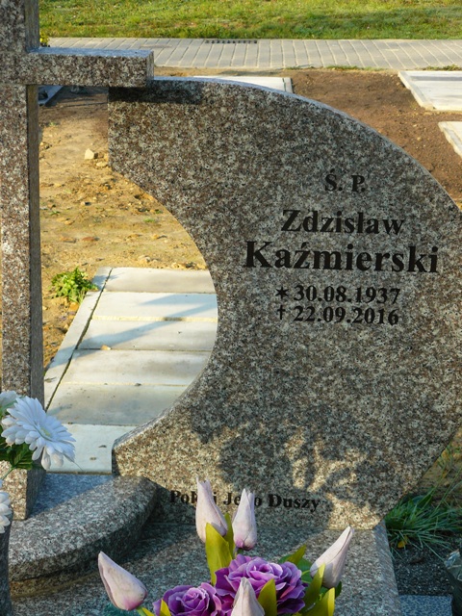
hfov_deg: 20.2
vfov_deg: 26.7
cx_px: 231
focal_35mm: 73
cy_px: 308
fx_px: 1299
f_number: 3.6
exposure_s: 1/250
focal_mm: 12.2
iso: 100
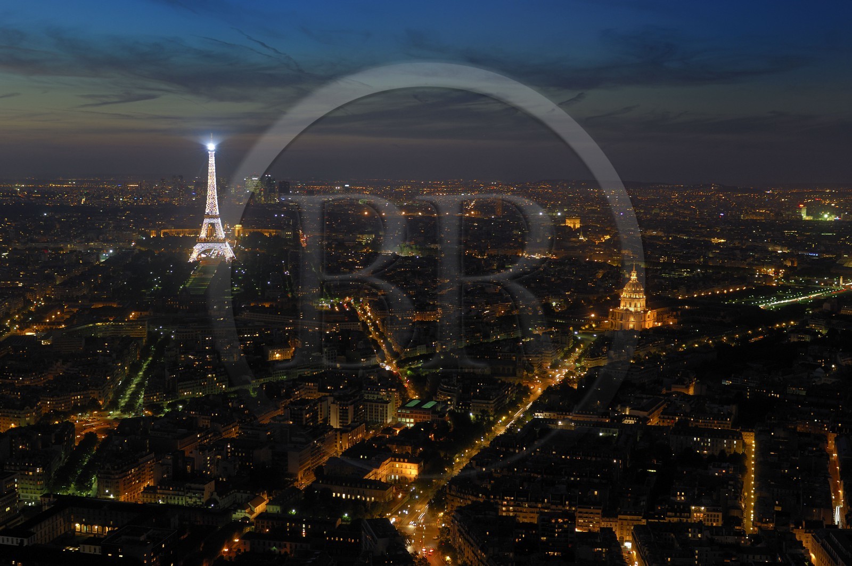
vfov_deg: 31.8
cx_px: 426
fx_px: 993
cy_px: 283
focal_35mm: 42
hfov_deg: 46.5
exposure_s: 2.2
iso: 100
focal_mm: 28
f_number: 5.6
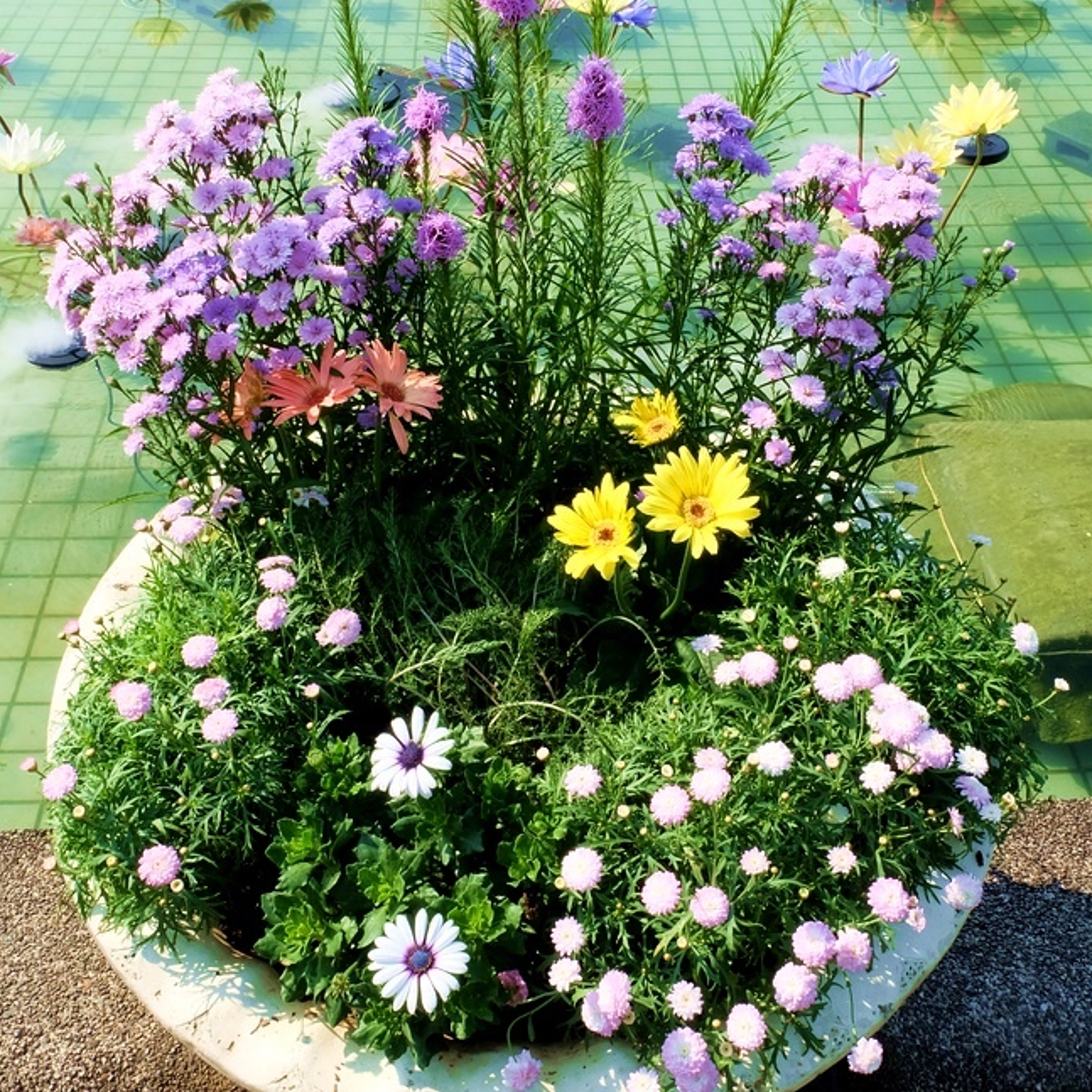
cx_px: 575
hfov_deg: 42.8
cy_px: 400
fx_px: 1392
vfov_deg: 42.5
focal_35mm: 39
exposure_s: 1/110
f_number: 22
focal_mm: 19.2
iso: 800
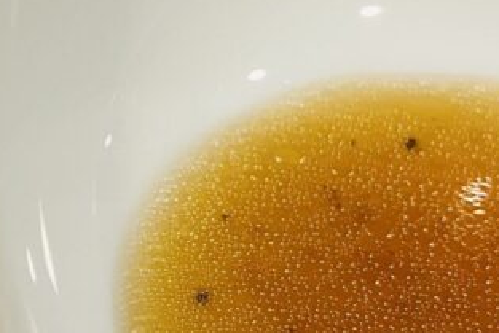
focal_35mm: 93
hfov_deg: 21.5
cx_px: 69
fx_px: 1290
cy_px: 127
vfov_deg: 14.7
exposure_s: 1/50
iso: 160
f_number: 1.8
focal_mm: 3.99
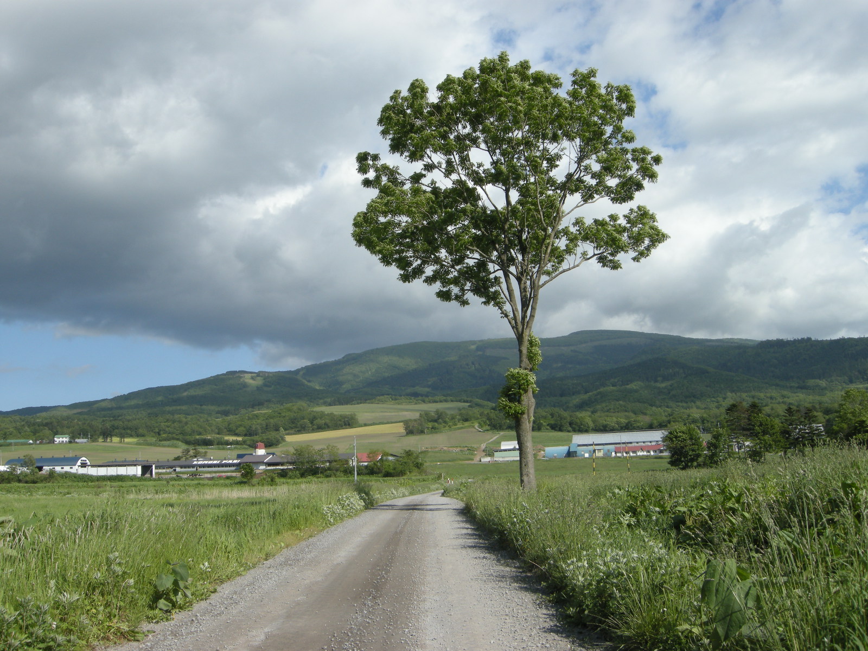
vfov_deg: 40.7
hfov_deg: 52.6
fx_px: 878
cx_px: 434
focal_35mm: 35
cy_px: 326
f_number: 6.1
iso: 64
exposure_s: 1/262
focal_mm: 7.5
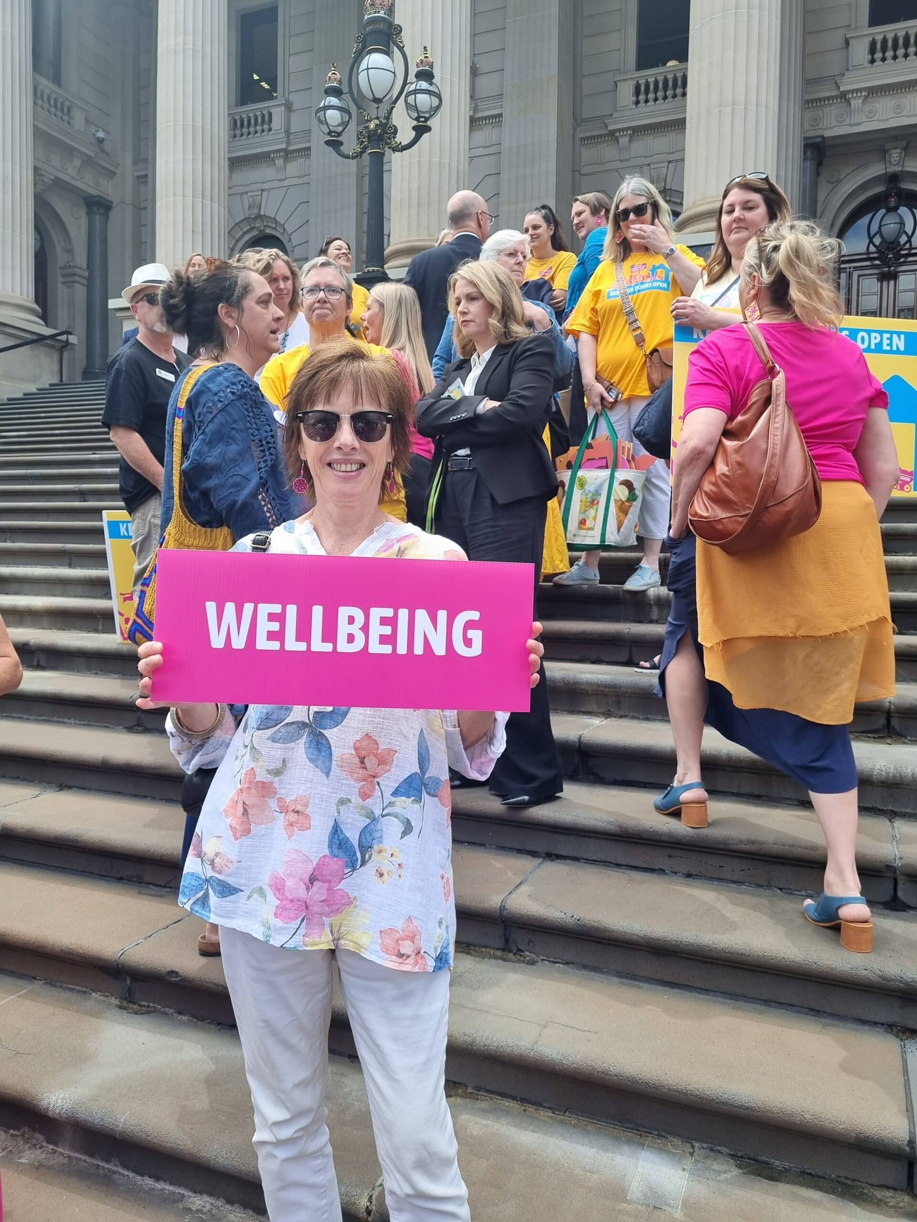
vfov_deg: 67.3
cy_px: 611
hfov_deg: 53.1
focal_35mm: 26
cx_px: 458
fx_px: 918
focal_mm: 5.4
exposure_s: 1/630
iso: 50
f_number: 1.8
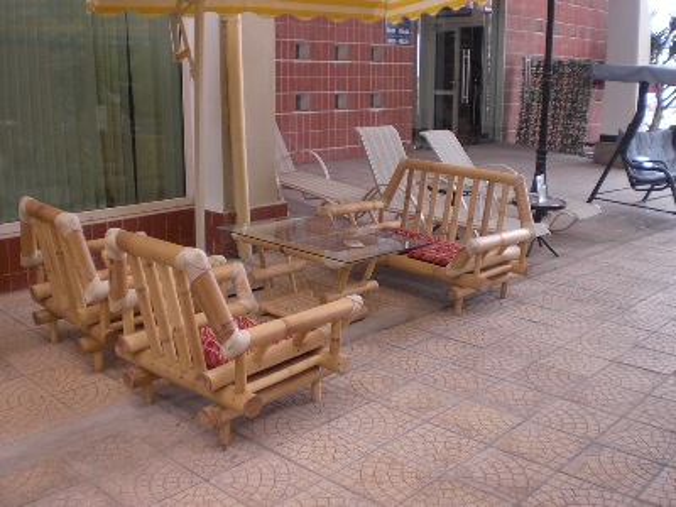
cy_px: 254
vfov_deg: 39.7
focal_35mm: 36
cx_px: 338
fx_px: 703
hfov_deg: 51.4
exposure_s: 1/100
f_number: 3.1
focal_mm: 6.3
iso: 200
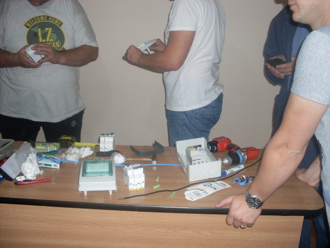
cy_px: 124
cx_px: 165
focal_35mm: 38
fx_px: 362
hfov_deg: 49.0
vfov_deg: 37.7
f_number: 2.8
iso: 100
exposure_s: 1/45
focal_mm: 6.3
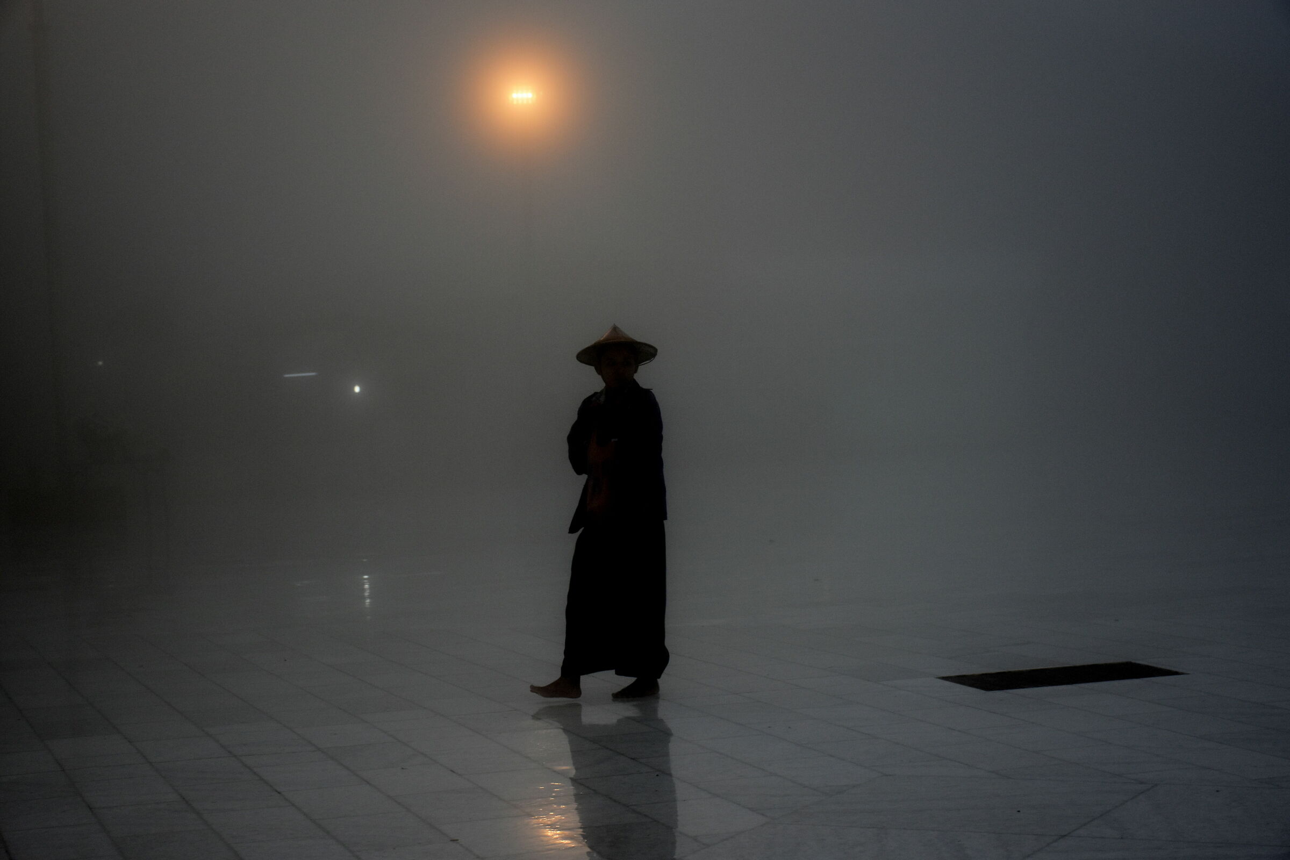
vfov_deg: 18.9
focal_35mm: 72
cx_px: 645
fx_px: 2580
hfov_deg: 28.1
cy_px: 430
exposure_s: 1/125
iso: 450
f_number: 5.6
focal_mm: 48
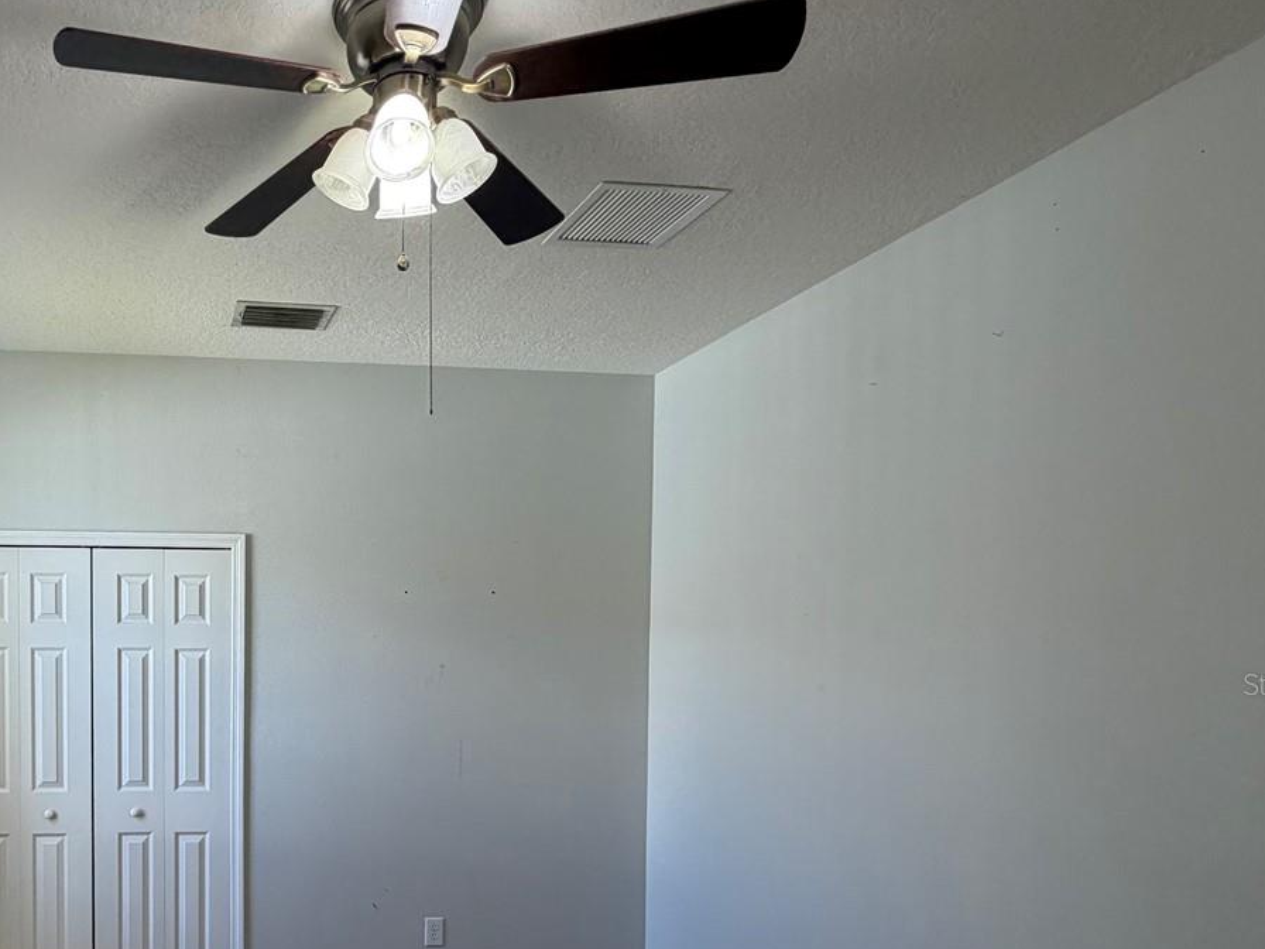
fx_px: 914
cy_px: 684
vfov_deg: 53.0
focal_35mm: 25
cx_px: 247
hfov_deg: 63.2
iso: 200
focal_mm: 2.22
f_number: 2.2
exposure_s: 1/120
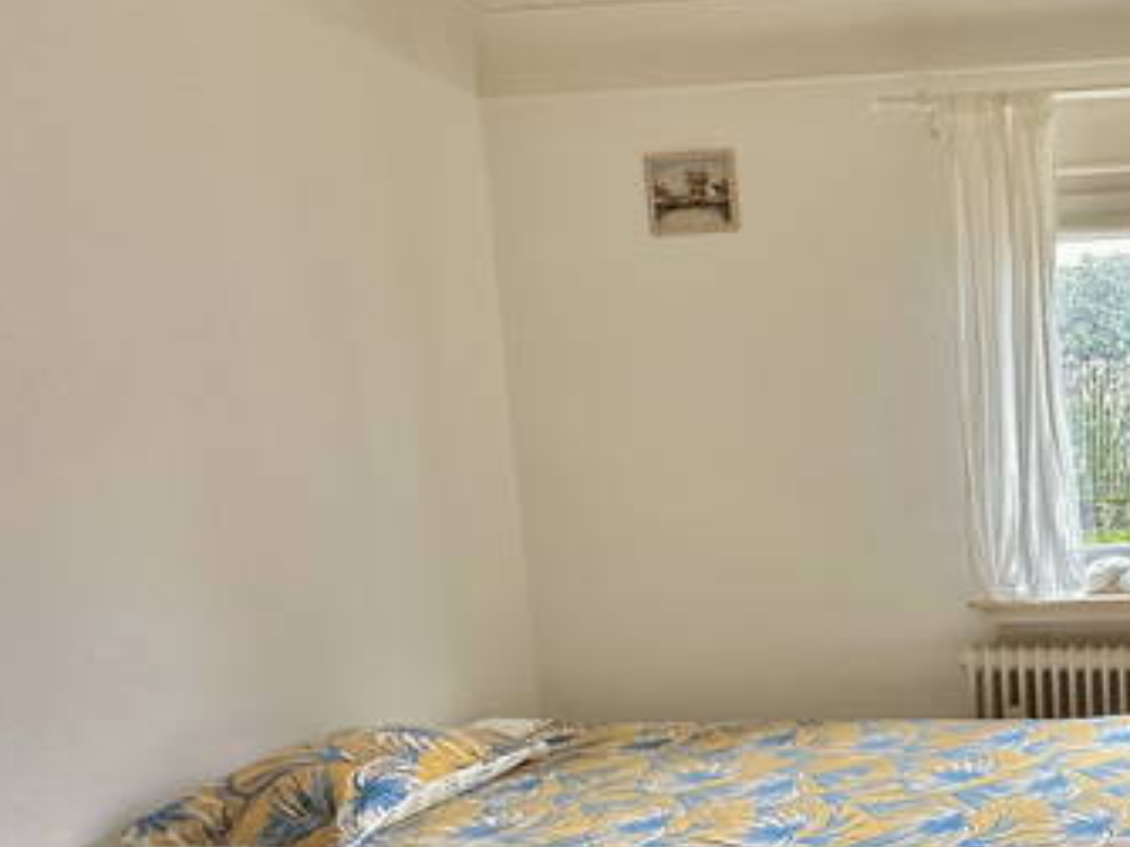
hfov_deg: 47.1
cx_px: 1103
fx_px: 1077
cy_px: 584
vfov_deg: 42.2
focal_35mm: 33
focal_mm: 2.22
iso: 160
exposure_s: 1/99
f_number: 2.2
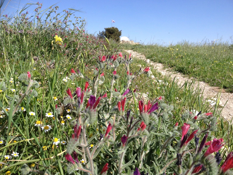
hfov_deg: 52.6
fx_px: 236
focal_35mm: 35
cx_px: 116
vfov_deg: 40.7
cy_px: 88
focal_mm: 4.28
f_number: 2.4
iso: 50
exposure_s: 1/1577
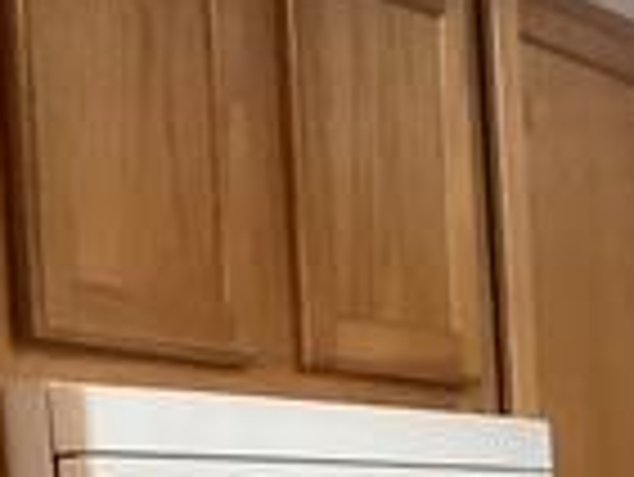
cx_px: 1093
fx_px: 2585
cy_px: 914
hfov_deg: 12.9
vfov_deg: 9.9
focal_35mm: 141
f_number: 2.4
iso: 250
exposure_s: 1/40
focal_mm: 3.3
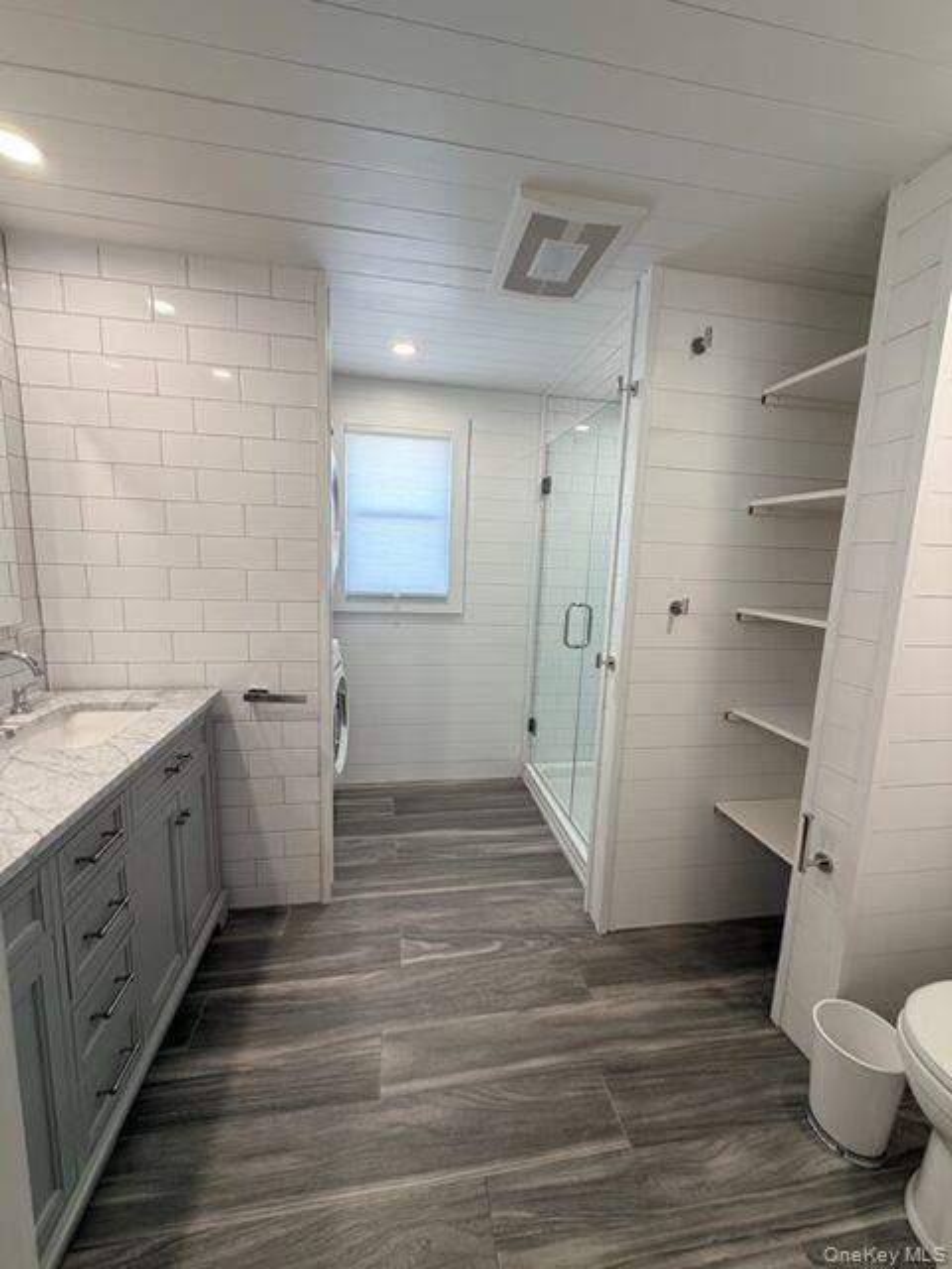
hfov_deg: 85.7
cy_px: 634
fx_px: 513
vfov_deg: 102.1
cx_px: 476
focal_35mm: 14
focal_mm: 2.22
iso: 160
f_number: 2.2
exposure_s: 1/120
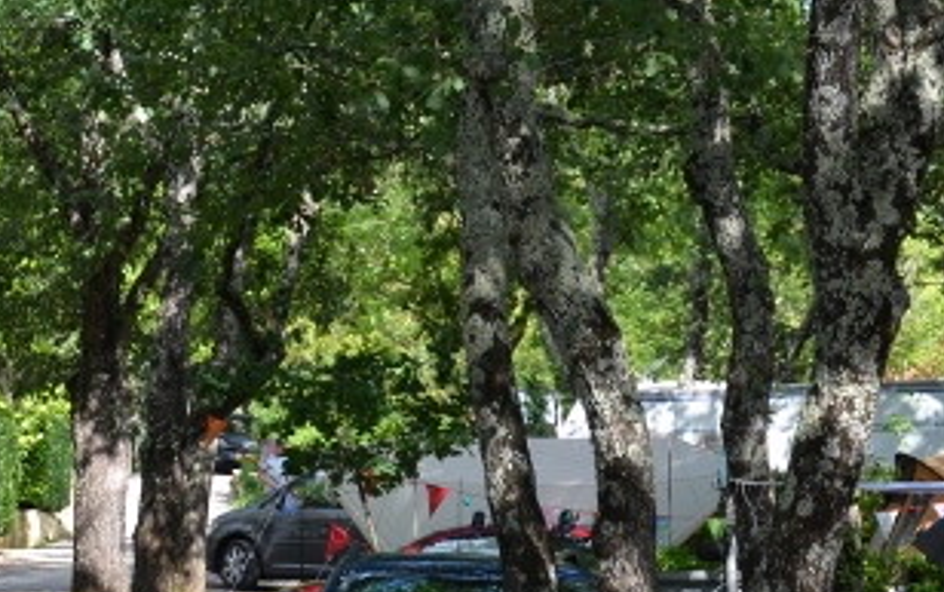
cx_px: 227
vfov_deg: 6.6
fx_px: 5098
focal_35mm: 198
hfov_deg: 10.6
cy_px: 515
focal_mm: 50
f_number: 5
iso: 800
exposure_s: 1/1000
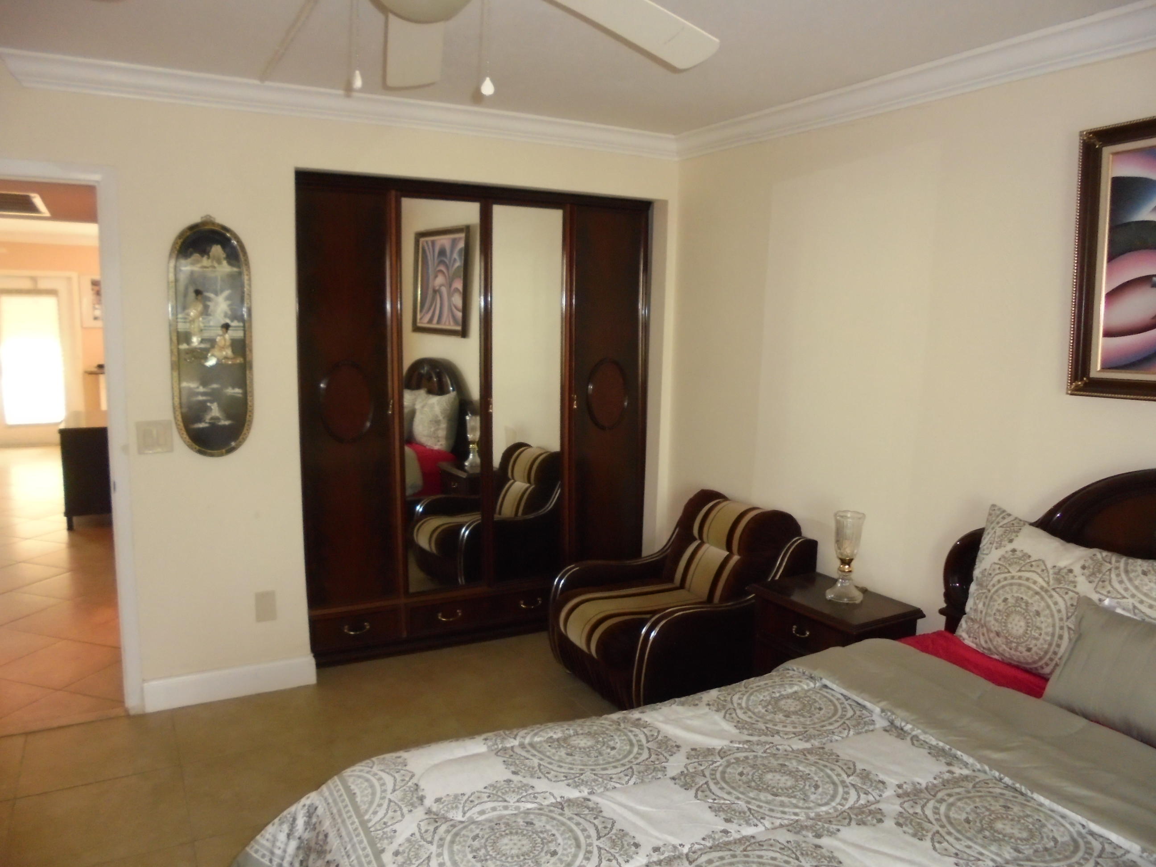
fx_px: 868
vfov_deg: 53.1
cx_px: 578
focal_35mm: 26
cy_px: 434
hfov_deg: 67.3
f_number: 3.5
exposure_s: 1/30
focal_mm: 4.6
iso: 400
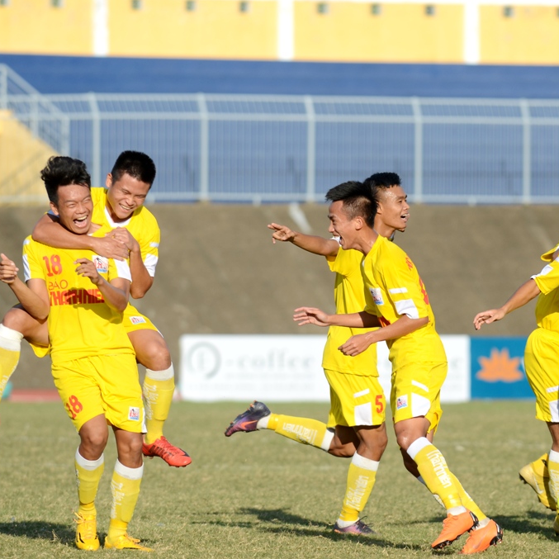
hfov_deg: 4.6
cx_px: 371
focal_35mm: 385
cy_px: 280
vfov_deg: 4.6
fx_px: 7034
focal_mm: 200
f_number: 4.5
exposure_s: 1/1000
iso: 100
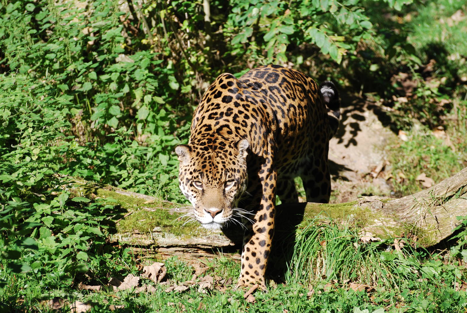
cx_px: 234
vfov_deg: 6.6
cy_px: 156
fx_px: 2727
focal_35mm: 210
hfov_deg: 9.8
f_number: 5
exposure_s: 1/500
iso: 200
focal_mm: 140
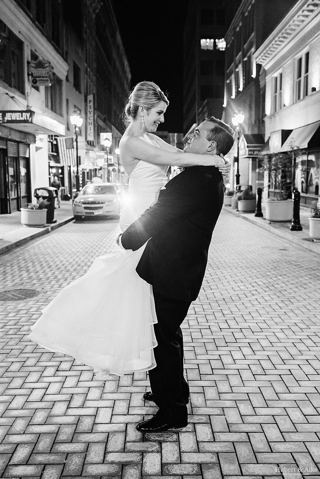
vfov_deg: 54.4
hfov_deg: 37.9
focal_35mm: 35
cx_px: 160
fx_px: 466
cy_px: 240
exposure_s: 1/50
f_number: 3.5
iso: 800
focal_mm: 35
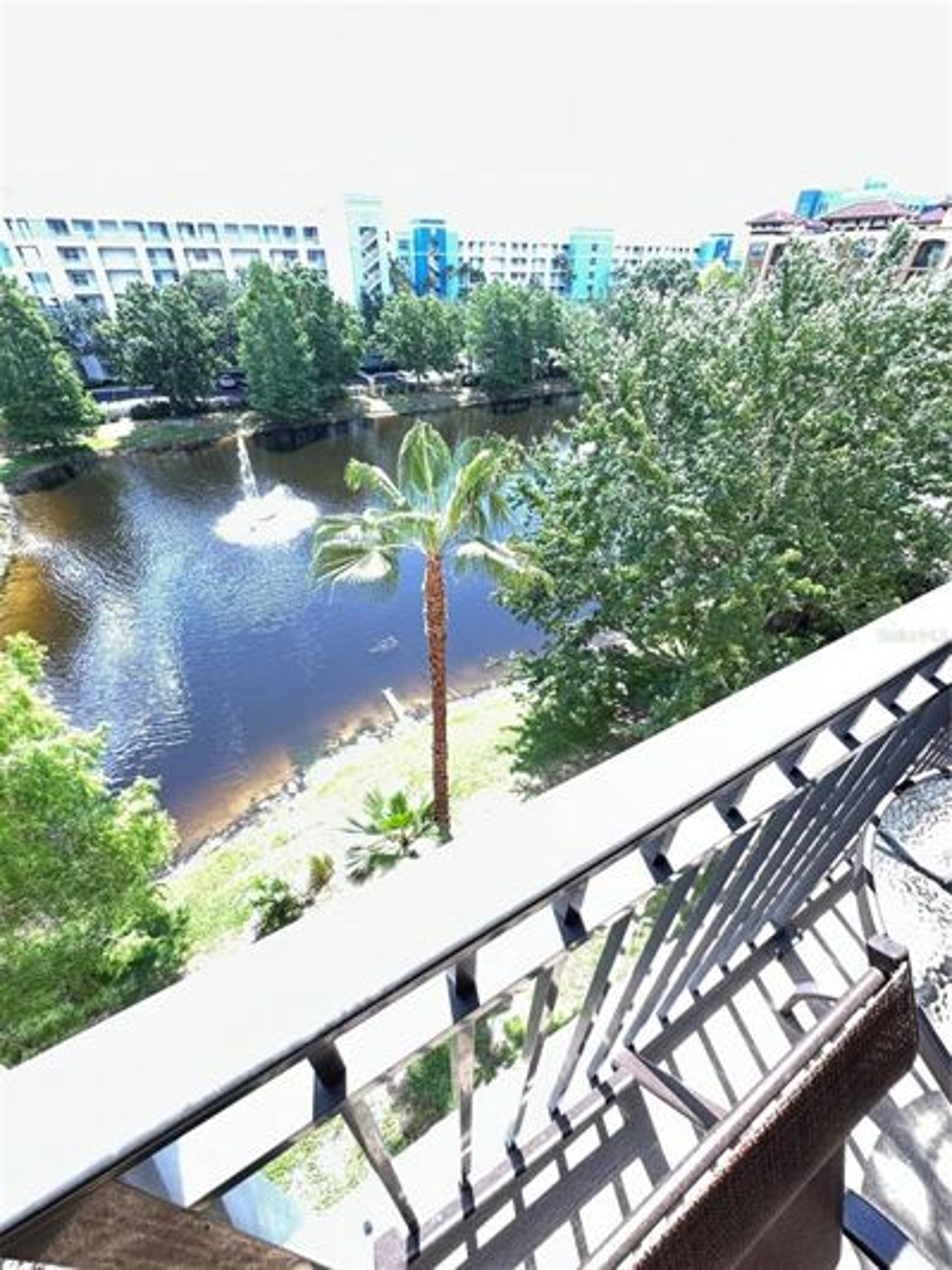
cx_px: 476
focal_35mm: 14
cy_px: 635
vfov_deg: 102.1
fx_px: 513
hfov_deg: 85.7
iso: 80
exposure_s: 1/99
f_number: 2.2
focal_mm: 2.22
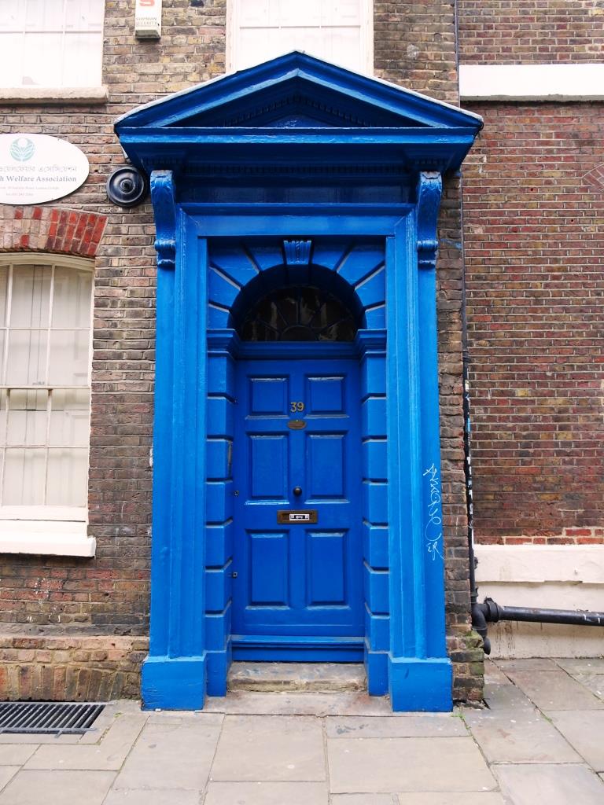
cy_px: 402
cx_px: 302
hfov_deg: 56.8
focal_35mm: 24
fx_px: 558
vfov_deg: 71.6
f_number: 3.5
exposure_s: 1/80
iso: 80
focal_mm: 4.1
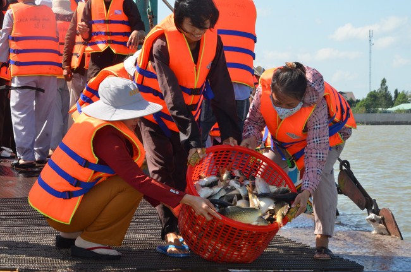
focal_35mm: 105
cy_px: 136
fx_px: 1197
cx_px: 206
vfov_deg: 13.0
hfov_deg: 19.5
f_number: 20
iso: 640
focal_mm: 70
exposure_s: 1/250
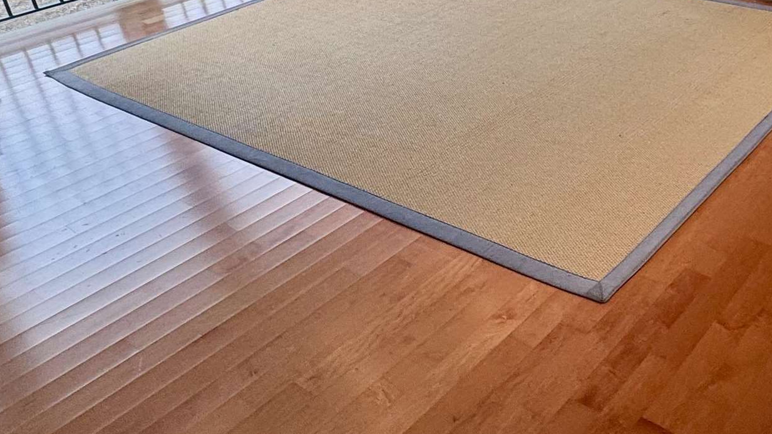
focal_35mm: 38
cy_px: 13
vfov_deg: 29.4
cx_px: 708
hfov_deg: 47.0
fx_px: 778
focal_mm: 2.22
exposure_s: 1/120
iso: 50
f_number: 2.2
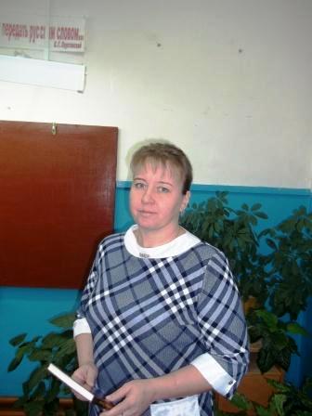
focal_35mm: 32
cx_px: 156
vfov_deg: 56.8
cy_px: 208
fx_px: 385
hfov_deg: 44.2
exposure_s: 1/30
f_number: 2.9
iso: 80
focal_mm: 5.7
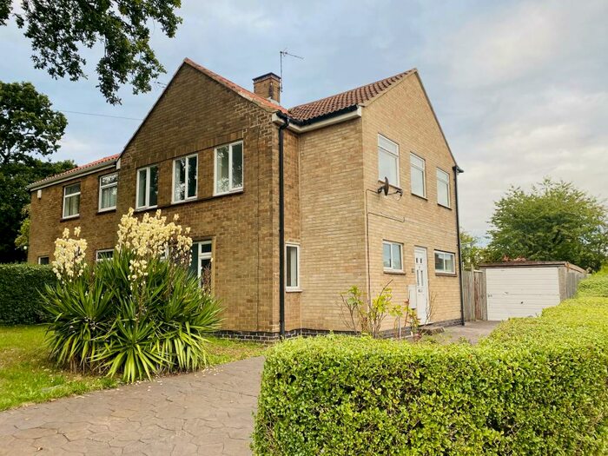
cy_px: 228
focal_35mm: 26
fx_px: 457
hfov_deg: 67.3
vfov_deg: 53.1
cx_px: 304
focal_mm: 4.25
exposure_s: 1/338
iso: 32
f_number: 1.8
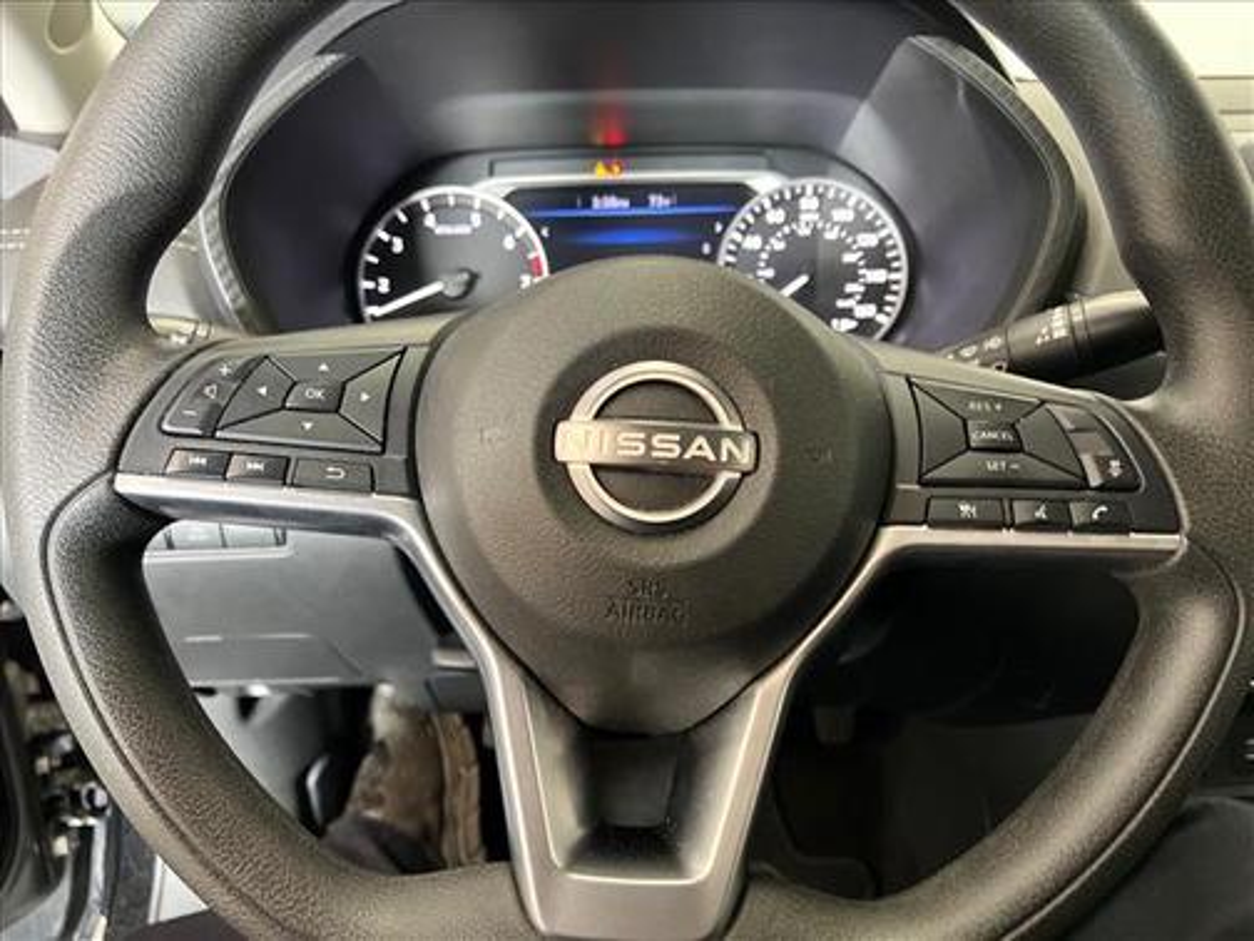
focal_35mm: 26
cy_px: 470
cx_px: 627
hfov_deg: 67.3
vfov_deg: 53.1
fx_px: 942
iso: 500
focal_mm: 5.7
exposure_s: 1/30
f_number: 1.5
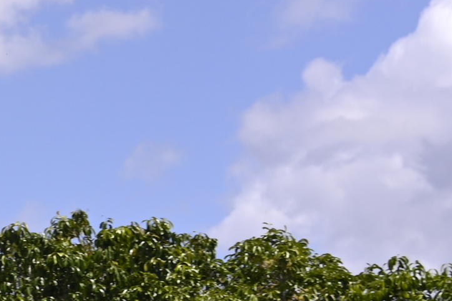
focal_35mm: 276
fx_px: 3464
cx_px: -880
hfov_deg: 6.8
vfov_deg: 4.8
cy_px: 746
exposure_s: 1/250
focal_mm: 40
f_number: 6.3
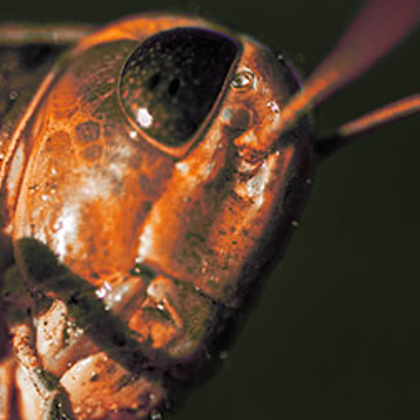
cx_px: 25
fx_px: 4832
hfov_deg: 5.0
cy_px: 242
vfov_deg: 5.0
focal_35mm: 352
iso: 280
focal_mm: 210
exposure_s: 1/250
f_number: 11
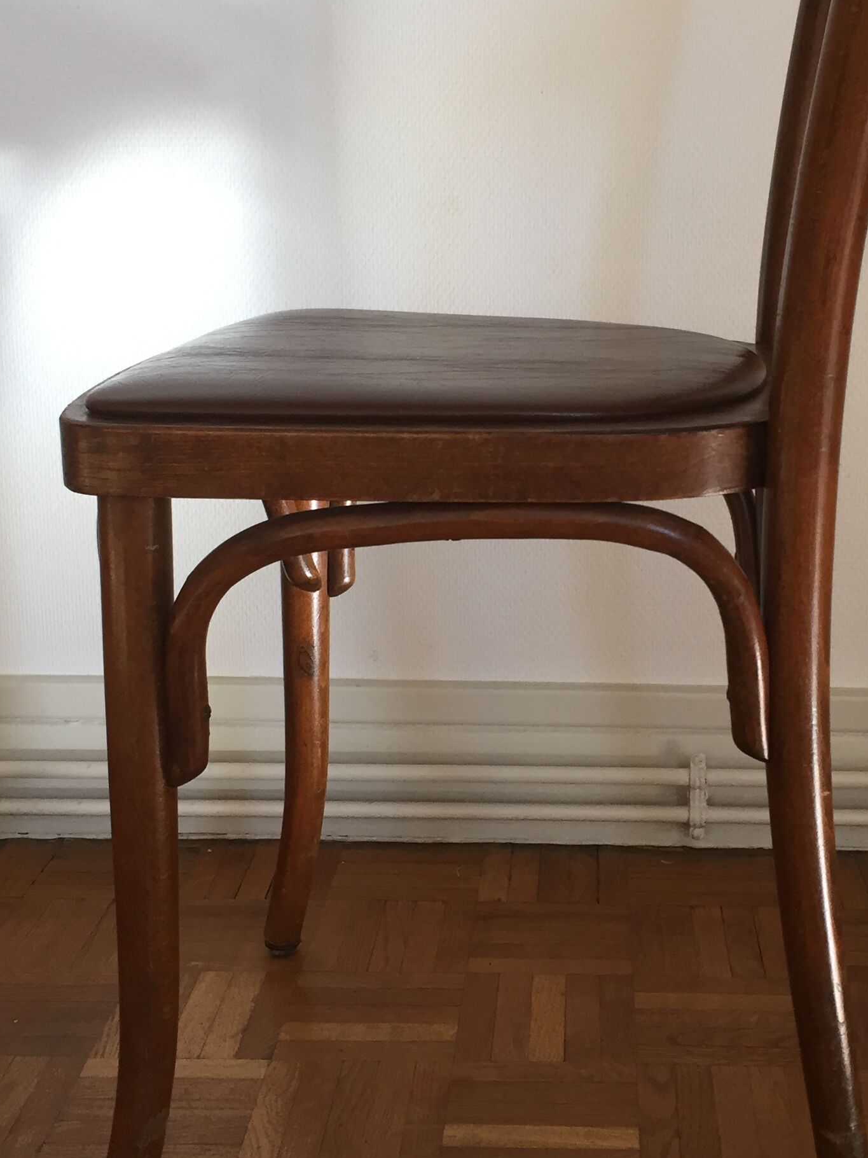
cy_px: 493
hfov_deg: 27.9
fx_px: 1739
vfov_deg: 36.7
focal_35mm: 52
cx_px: 534
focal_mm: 4.15
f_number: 2.2
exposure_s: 1/33
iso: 32
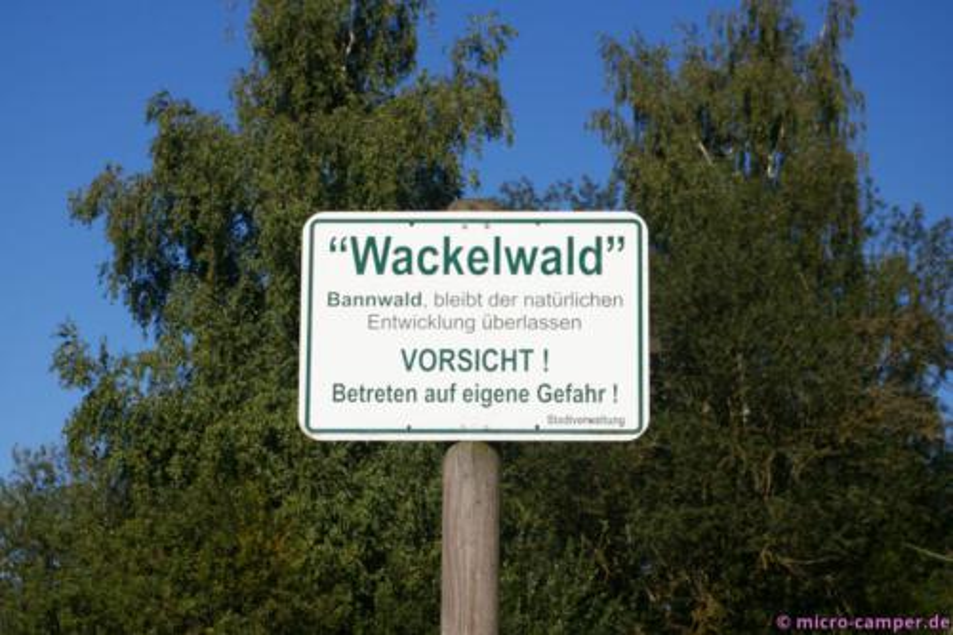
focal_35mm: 82
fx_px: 2183
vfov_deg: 16.5
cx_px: 476
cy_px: 318
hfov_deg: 24.6
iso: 200
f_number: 9.5
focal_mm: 55
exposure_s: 1/350
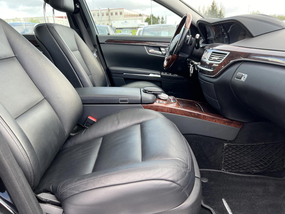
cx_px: 142
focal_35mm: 26
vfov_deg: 53.1
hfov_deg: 67.3
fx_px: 214
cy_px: 107
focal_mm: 5.7
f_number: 1.5
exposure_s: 1/146
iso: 64
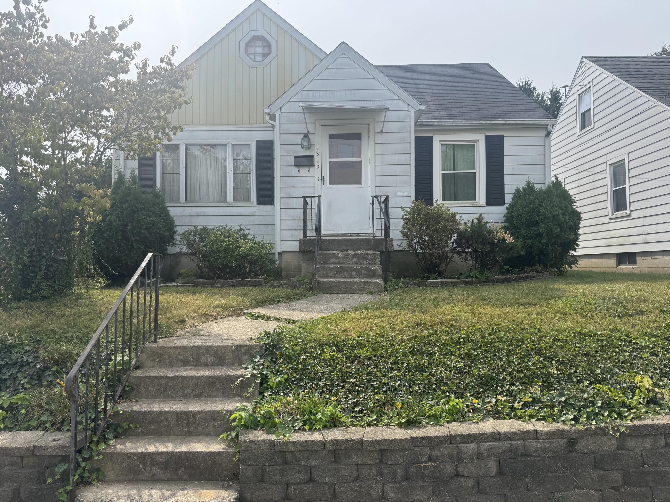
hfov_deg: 71.6
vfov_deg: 56.8
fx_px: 465
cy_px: 251
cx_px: 335
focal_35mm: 24
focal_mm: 6.76
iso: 80
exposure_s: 1/3247
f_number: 1.78
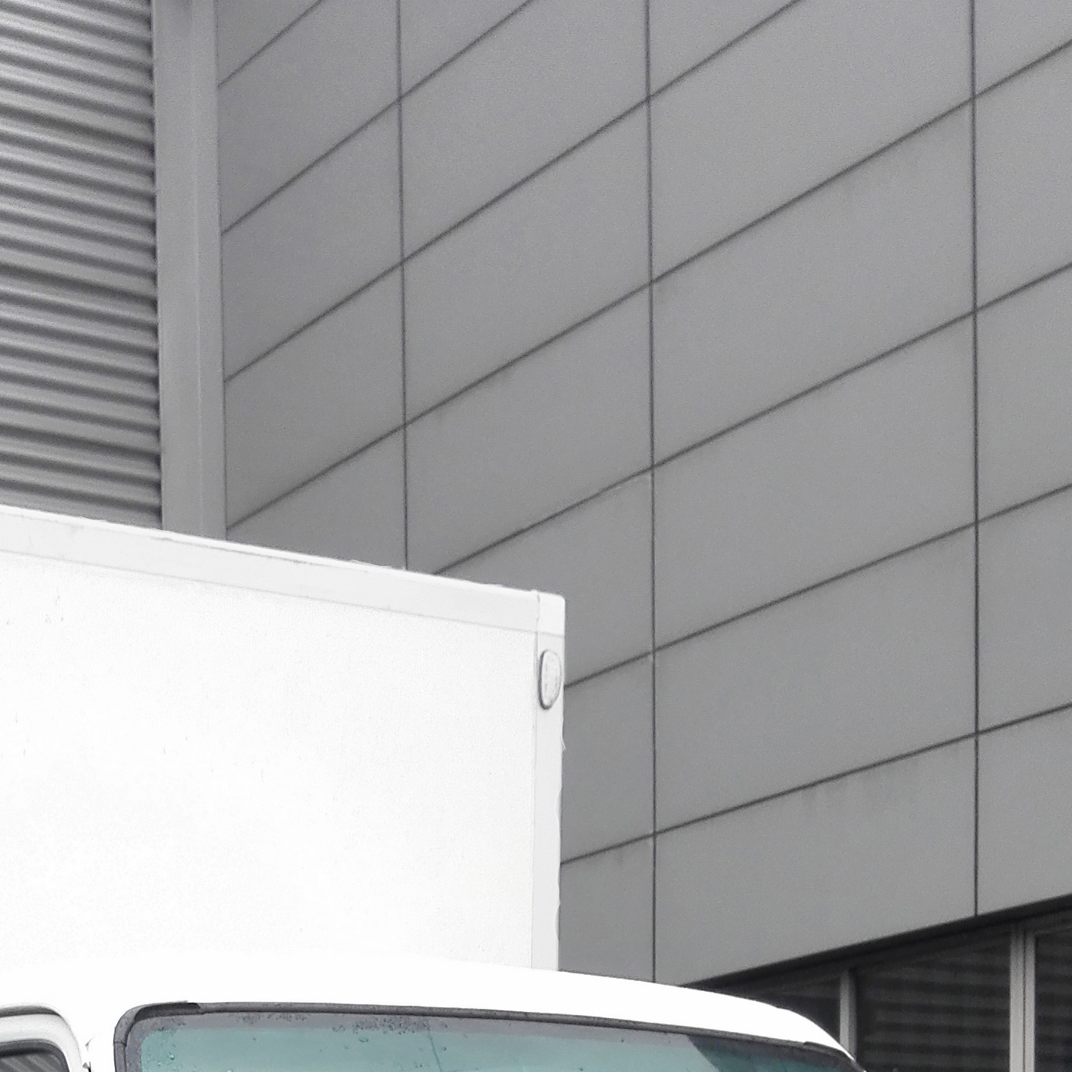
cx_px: 174
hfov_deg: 22.9
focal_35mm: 74
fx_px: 2593
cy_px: 1595
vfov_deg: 20.2
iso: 64
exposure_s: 1/100
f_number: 2
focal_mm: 3.79
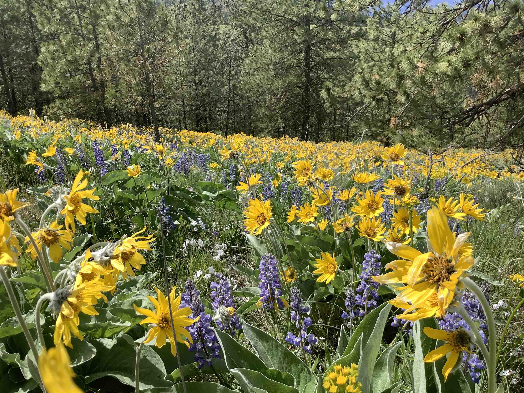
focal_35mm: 31
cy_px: 196
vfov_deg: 45.4
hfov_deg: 58.4
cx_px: 262
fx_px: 469
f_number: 2.4
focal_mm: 3.3
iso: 25
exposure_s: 1/1072
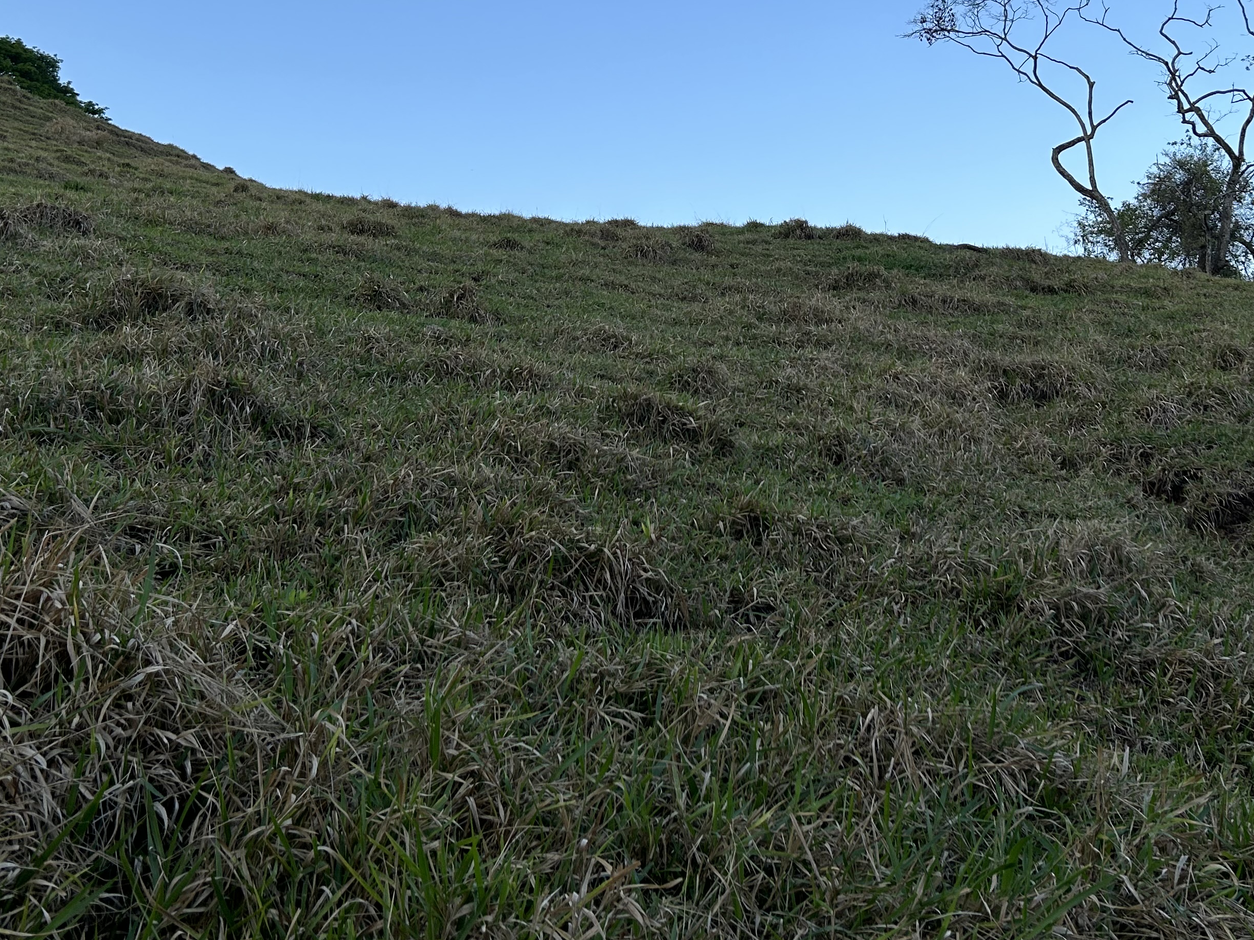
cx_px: 731
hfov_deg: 43.7
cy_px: 181
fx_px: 1558
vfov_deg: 32.6
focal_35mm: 43
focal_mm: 5.7
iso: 50
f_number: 1.5
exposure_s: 1/909
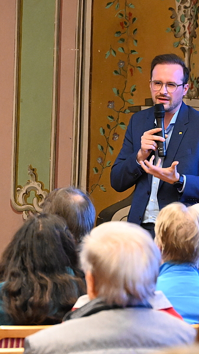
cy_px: 177
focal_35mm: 296
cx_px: 107
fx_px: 2777
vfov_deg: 7.3
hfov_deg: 4.1
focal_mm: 125
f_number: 6
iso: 5000
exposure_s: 1/60
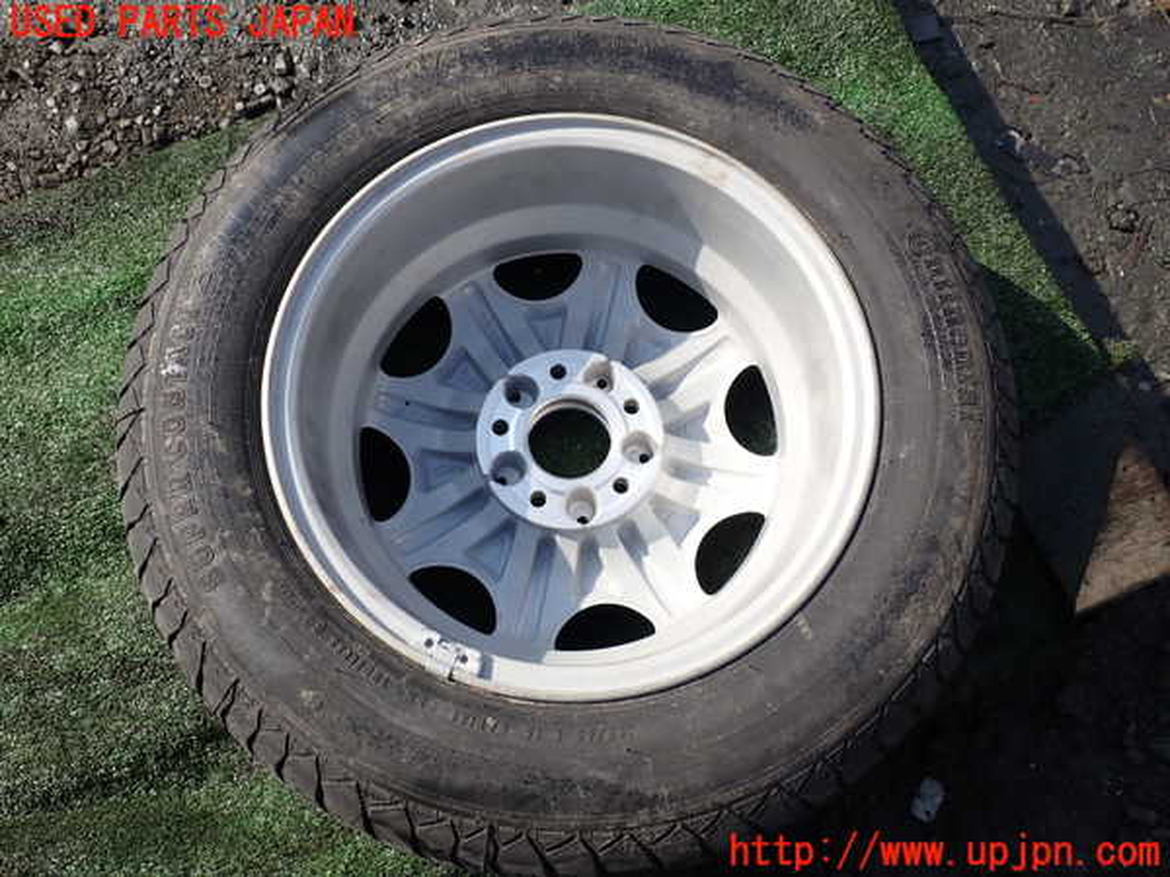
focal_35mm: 30
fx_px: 1014
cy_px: 438
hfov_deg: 60.0
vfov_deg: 46.8
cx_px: 585
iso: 100
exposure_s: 1/800
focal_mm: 5.4
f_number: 3.2
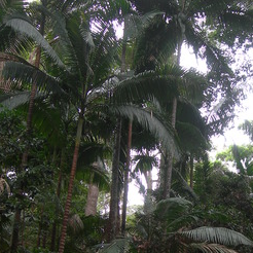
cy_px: 191
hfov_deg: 21.0
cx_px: 176
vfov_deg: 21.0
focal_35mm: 82
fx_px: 678
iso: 50
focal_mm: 7.8
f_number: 2.8
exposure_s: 1/3.7
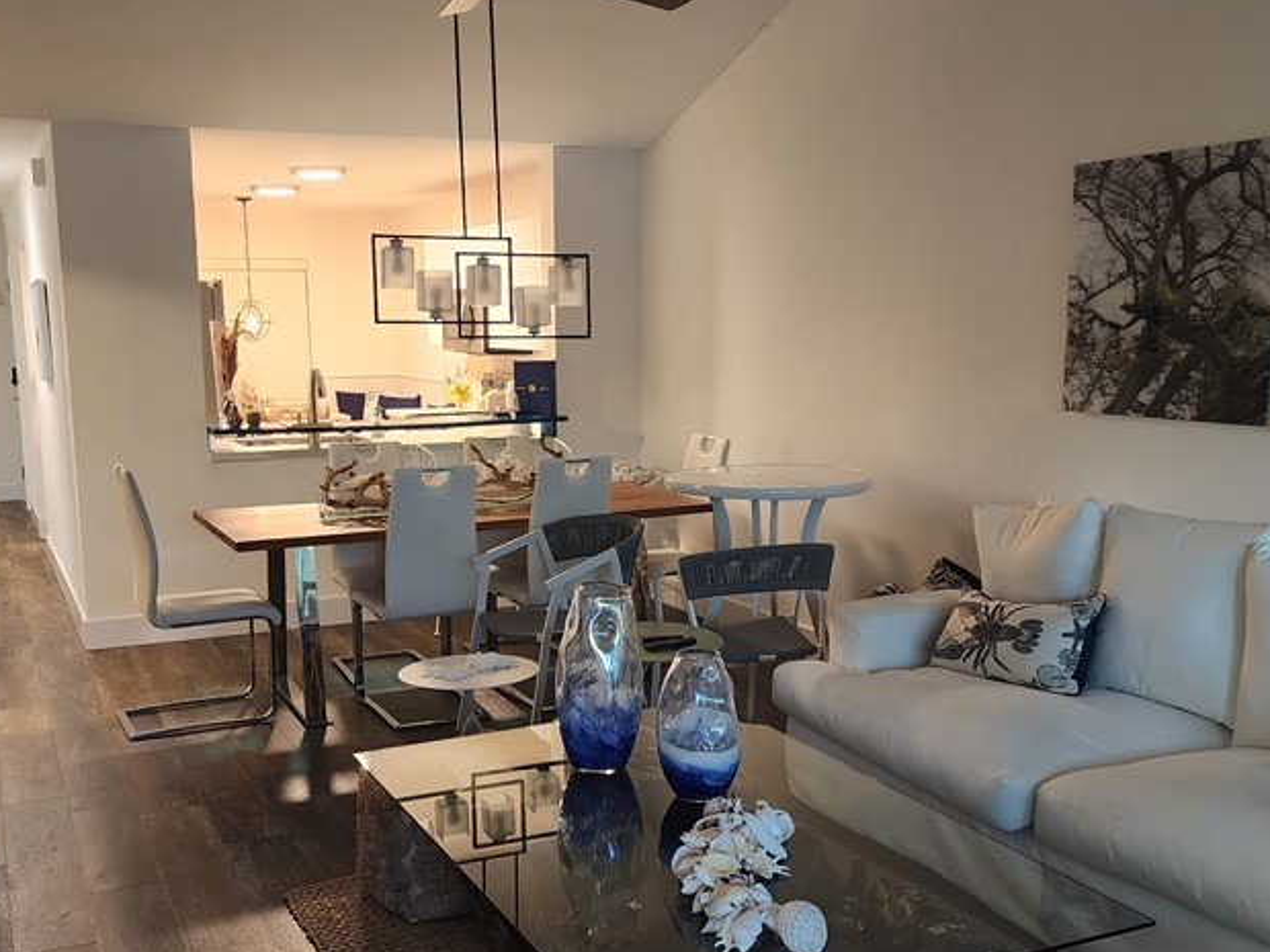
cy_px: 534
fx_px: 1394
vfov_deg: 37.7
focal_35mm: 38
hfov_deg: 49.0
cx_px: 598
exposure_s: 1/60
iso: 640
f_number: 1.8
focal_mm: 6.4
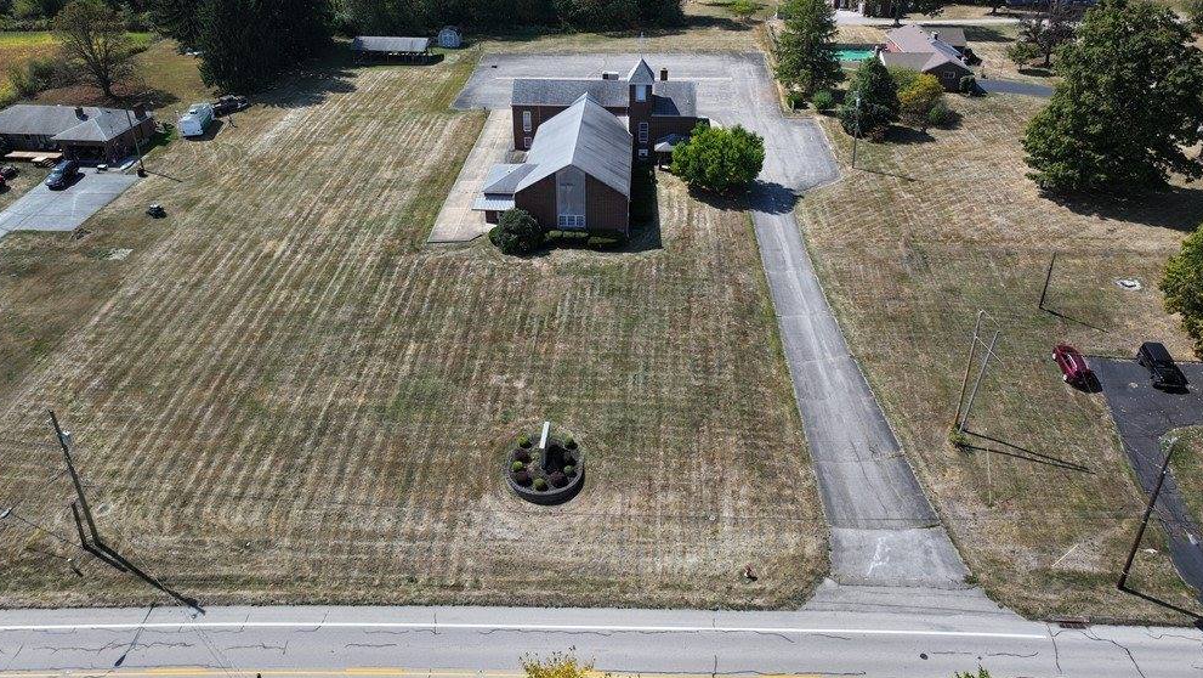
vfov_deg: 42.6
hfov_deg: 69.8
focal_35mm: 27
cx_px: 605
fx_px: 861
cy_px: 251
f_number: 2.8
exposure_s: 1/25
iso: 130
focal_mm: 12.29
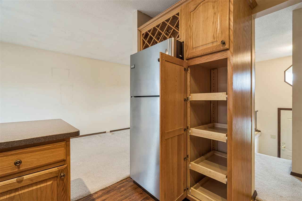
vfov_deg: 73.7
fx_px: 134
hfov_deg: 96.7
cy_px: 100
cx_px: 151
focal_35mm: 16
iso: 400
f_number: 10
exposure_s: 1/1.67
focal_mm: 16
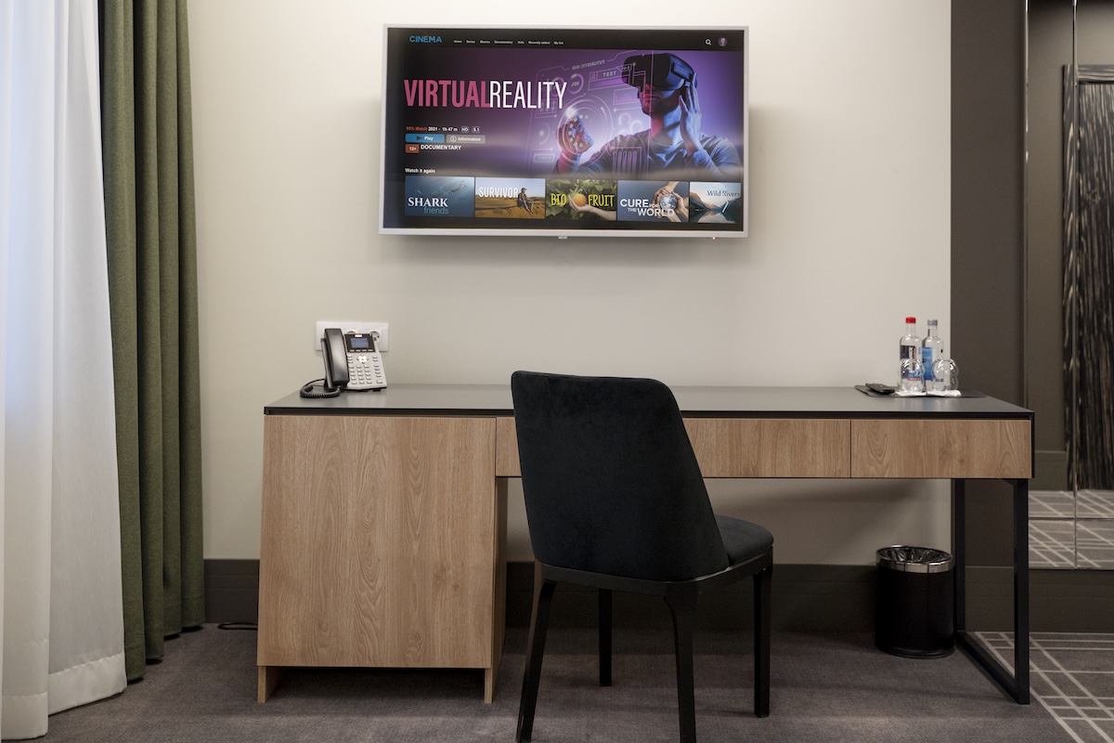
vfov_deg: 34.2
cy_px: 372
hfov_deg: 49.6
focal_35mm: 39
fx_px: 1207
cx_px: 557
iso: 1600
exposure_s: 1/160
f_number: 2.8
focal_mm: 39
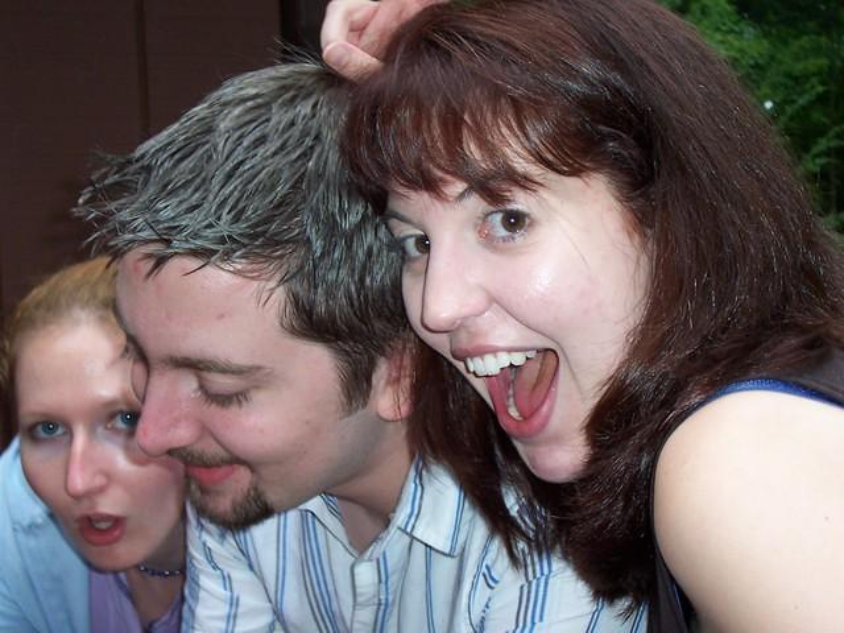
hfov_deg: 33.8
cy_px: 316
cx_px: 422
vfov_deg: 25.7
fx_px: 1390
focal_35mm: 57
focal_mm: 8.6
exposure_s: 1/60
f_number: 3.4
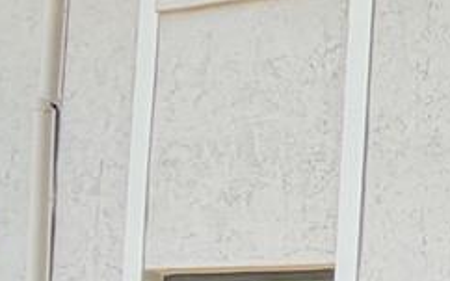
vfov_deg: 13.1
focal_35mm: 98
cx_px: 1290
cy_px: 311
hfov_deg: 12.1
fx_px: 1201
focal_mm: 2.22
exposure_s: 1/228
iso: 40
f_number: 2.2
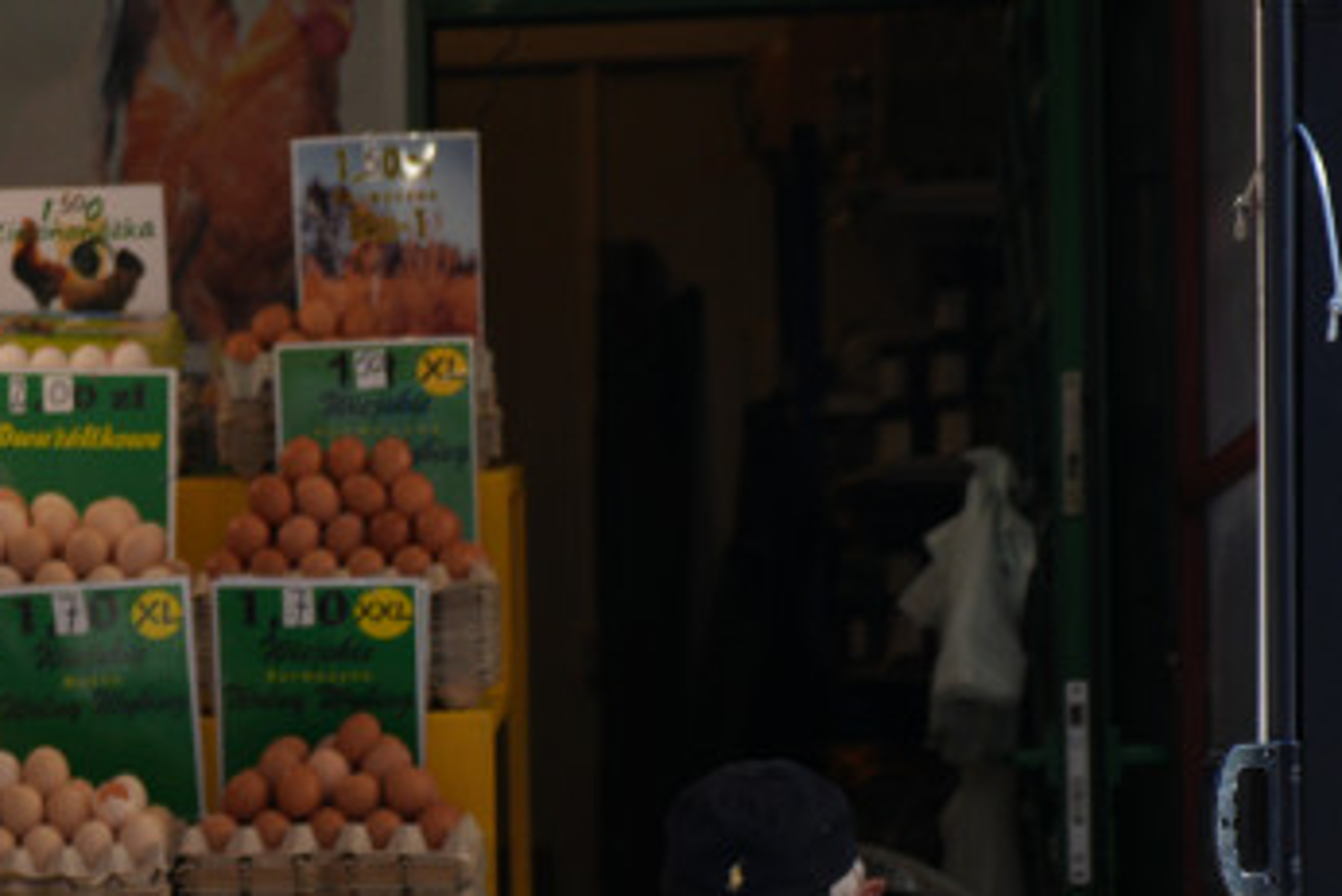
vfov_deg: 7.4
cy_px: 1311
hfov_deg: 11.1
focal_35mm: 184
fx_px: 6862
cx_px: 109
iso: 400
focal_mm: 60
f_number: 2.8
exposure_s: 1/1000
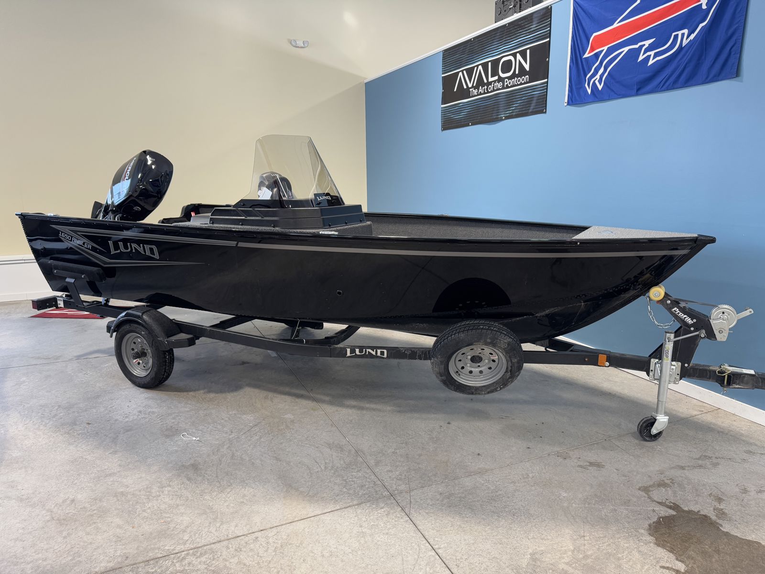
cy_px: 287
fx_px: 530
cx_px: 382
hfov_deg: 71.6
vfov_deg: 56.8
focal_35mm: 24
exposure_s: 1/107
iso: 200
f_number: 1.78
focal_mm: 6.76
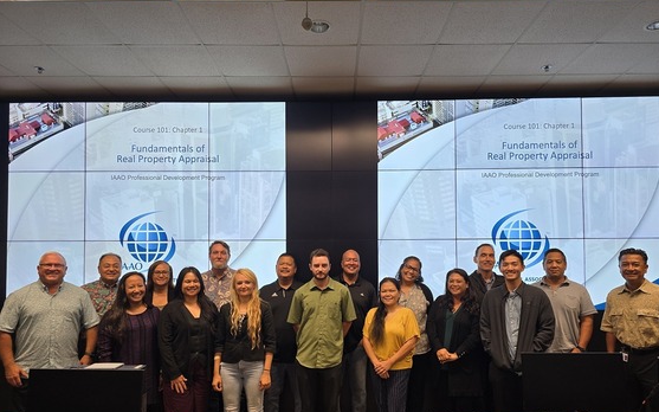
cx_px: 337
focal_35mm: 25
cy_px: 244
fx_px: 449
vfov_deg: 49.0
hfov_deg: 72.5
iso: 80
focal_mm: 6.3
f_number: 1.7
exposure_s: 1/120
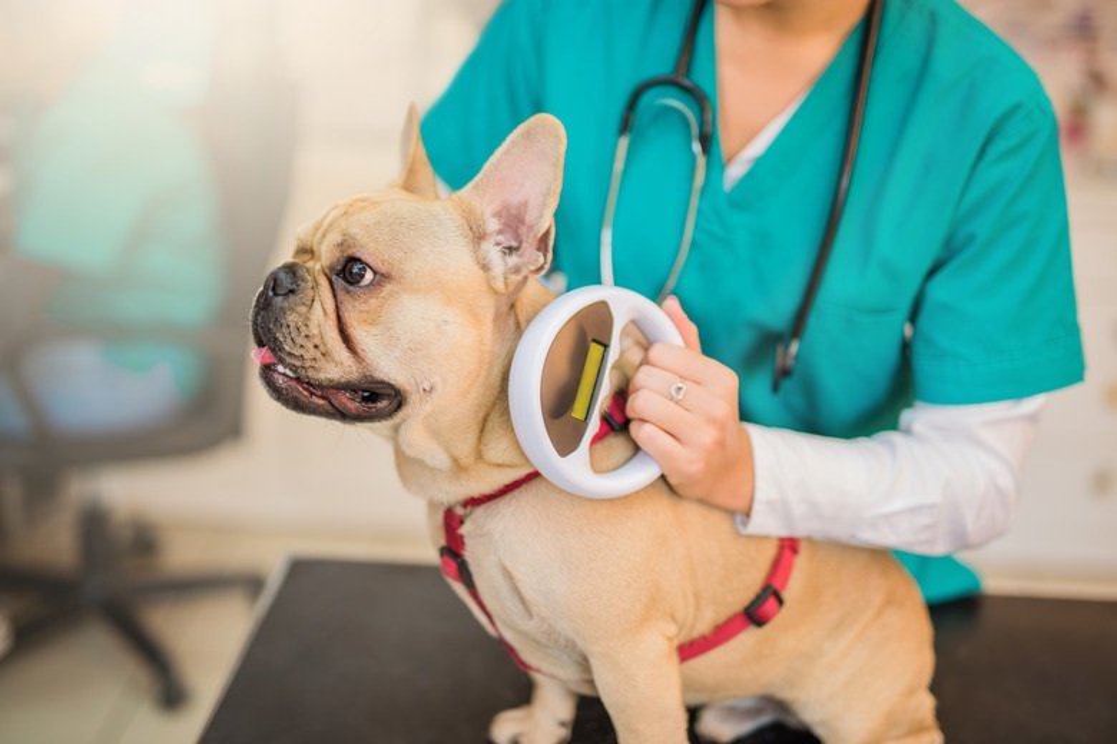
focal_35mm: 50
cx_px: 558
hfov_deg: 39.6
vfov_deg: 27.0
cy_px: 372
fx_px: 1551
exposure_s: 1/60
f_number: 1.4
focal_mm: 50
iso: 64
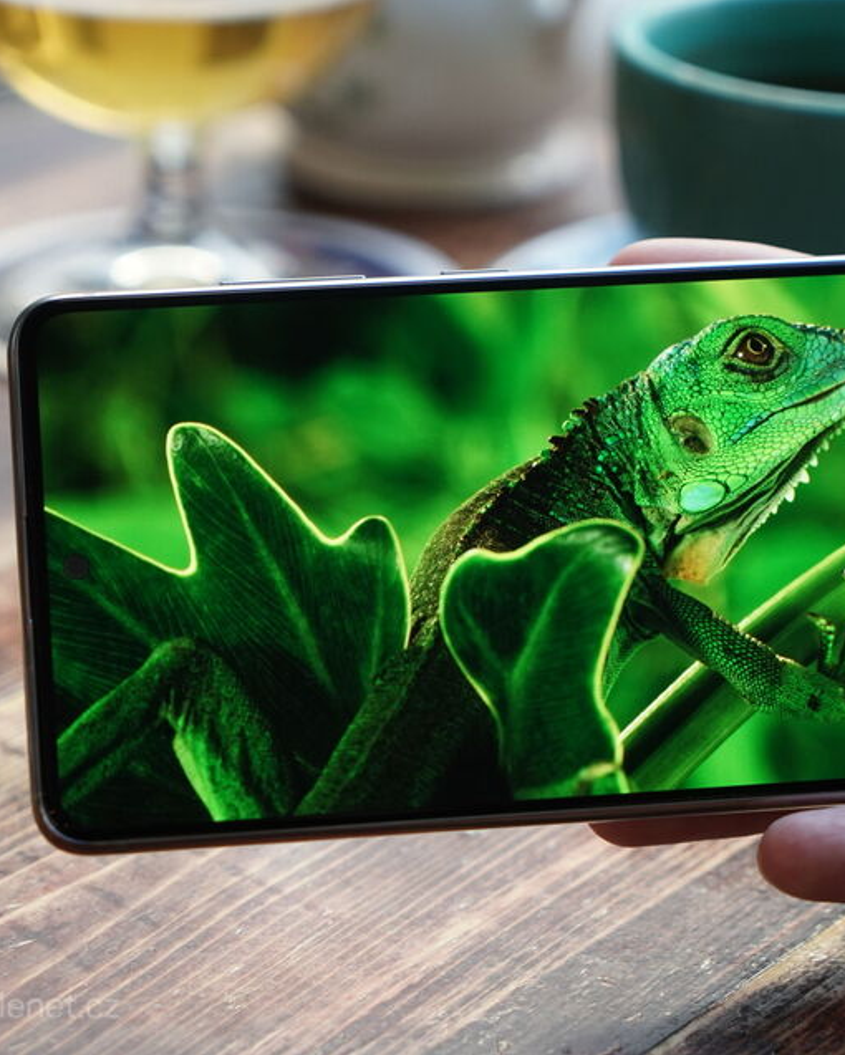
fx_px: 3093
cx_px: 620
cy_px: 527
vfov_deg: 19.4
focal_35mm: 99
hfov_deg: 15.5
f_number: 5
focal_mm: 70
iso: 1600
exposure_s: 1/320
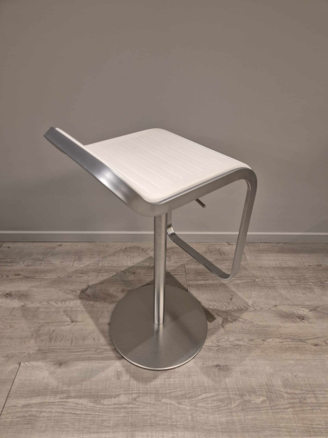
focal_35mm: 23
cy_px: 219
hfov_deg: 58.9
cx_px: 164
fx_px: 291
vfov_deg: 73.9
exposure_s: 1/100
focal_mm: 5.4
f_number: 1.8
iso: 160
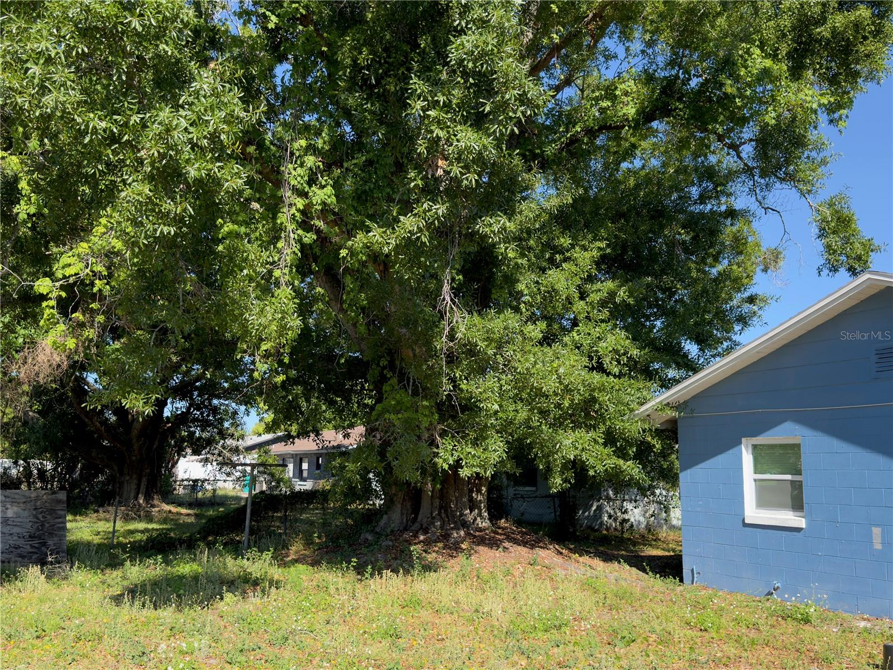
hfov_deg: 52.6
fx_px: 903
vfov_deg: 40.7
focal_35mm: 35
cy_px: 335
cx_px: 446
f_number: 1.78
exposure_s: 1/1504
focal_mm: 6.76
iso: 100
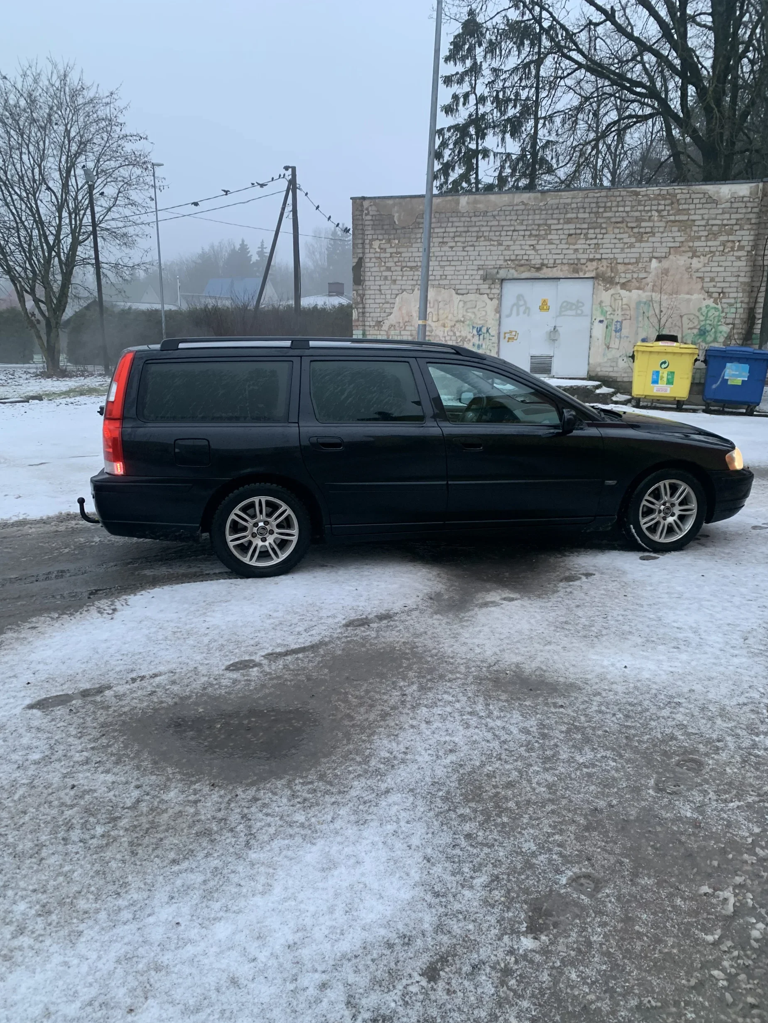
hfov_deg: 51.4
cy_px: 531
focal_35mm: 27
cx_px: 382
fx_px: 799
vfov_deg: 65.3
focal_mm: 4.25
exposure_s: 1/60
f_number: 1.8
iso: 100
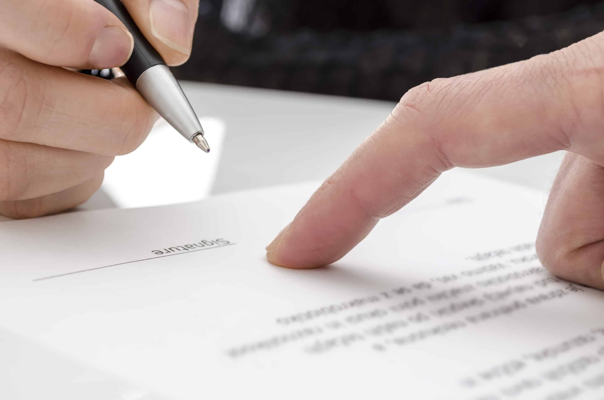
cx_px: 302
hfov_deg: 24.7
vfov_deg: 16.5
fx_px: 1381
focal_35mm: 82
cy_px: 200
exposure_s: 2
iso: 100
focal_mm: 55
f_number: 9
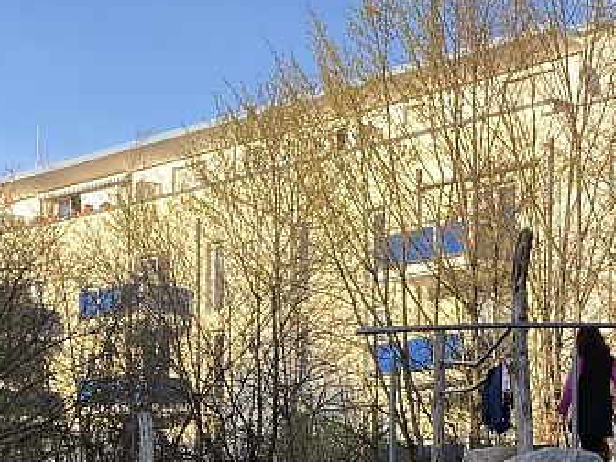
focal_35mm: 100
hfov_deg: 19.6
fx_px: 1780
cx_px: 255
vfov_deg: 14.2
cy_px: 583
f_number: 1.8
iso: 20
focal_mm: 3.99
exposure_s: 1/440
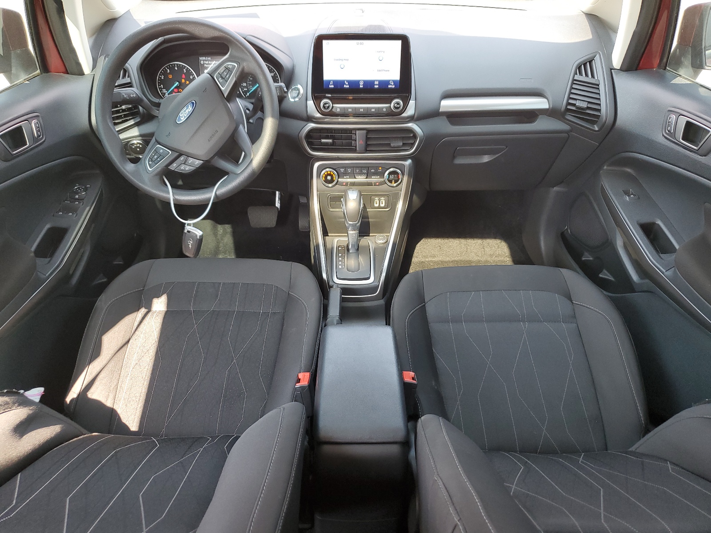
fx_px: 534
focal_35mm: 26
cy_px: 266
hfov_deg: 67.3
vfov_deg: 53.1
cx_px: 356
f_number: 1.5
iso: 72
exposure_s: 1/120
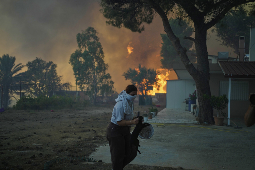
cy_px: 85
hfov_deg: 54.4
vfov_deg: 37.9
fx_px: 248
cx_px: 128
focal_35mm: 35
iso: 400
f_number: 1.8
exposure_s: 1/1600
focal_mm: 35
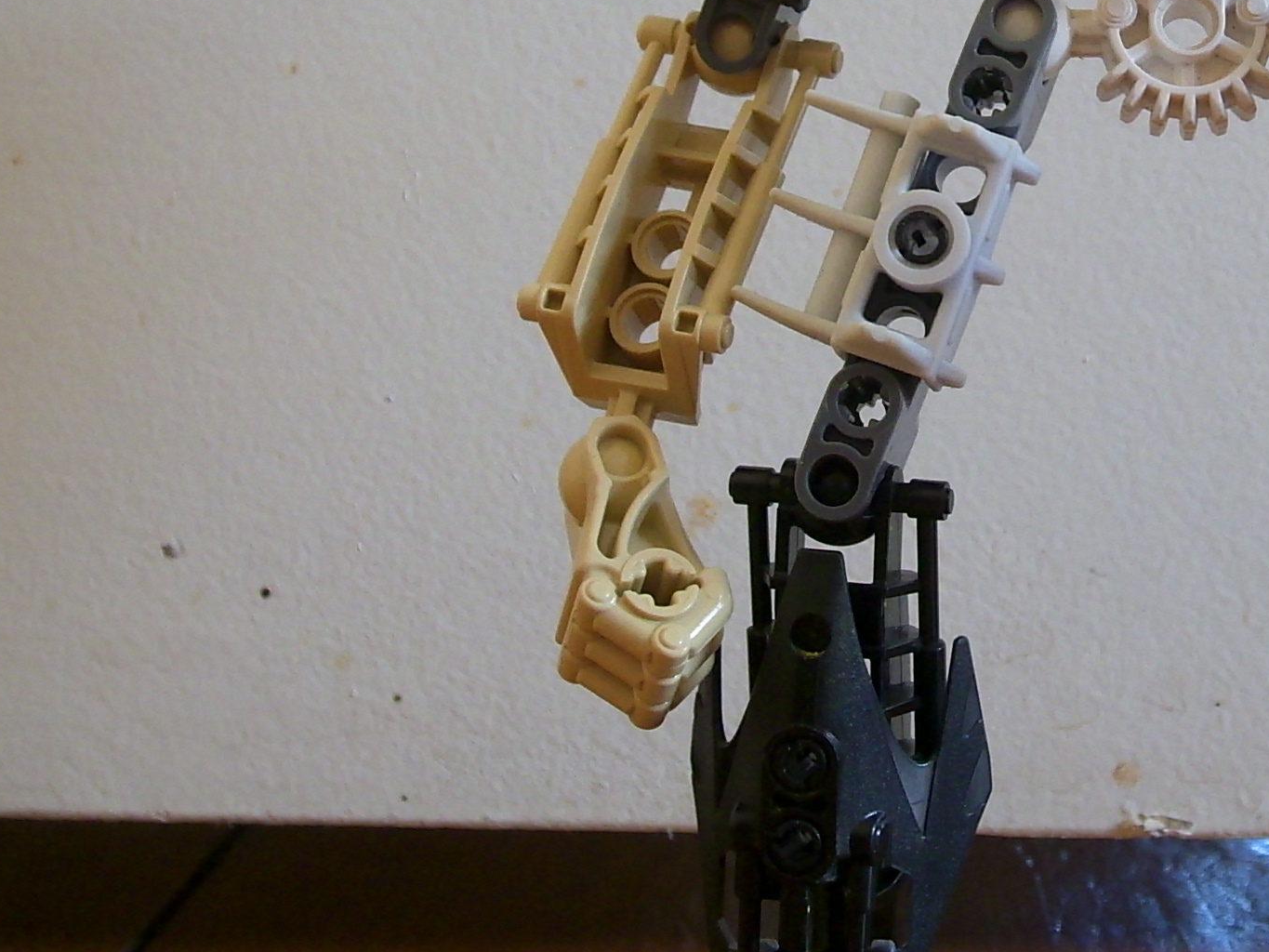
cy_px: 105
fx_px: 3300
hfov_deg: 21.4
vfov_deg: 16.2
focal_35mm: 90
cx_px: 1103
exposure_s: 1/9
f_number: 3.1
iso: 50
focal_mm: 7.43
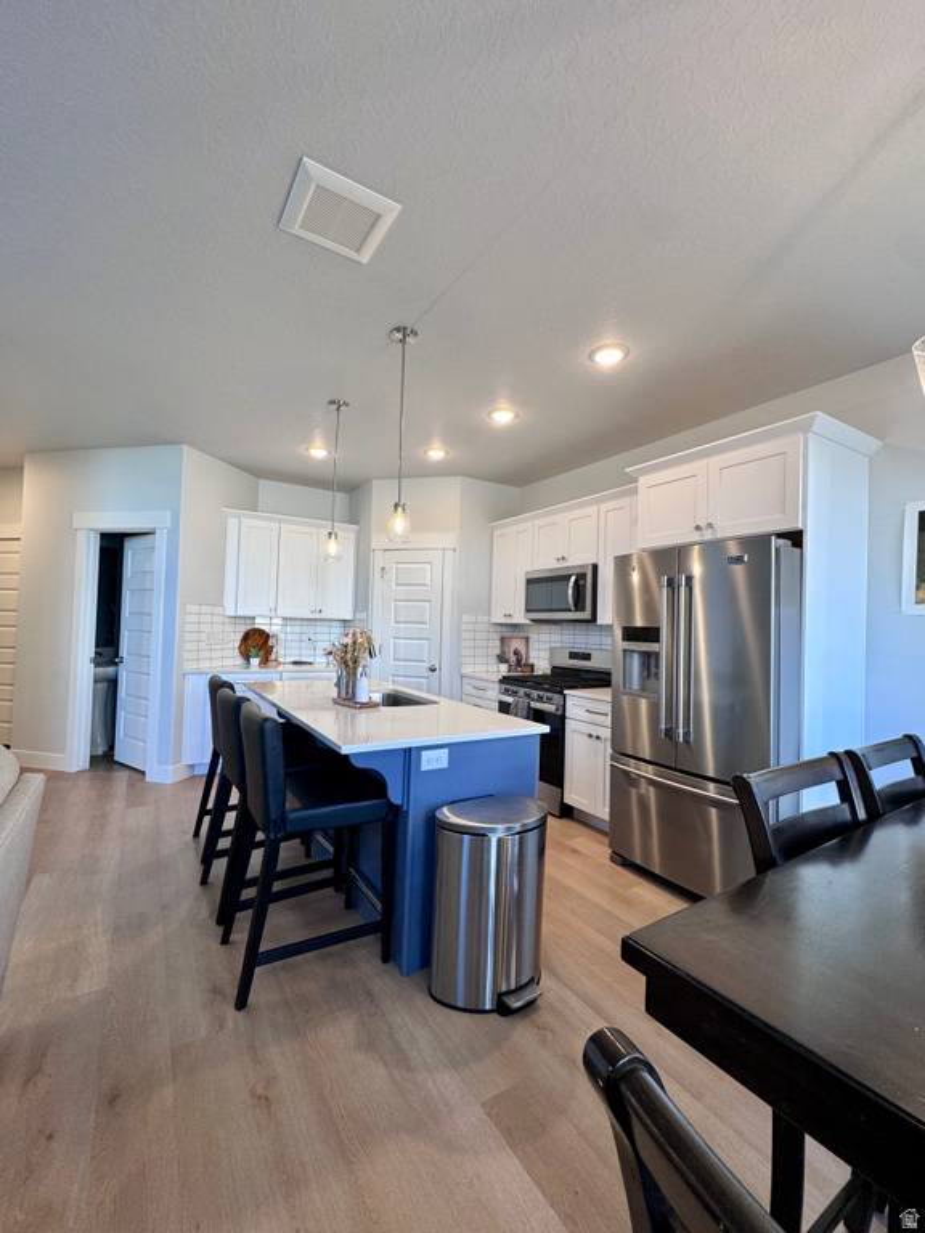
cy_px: 616
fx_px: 499
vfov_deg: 102.1
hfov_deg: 85.7
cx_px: 462
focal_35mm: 14
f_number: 2.2
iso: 100
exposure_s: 1/120
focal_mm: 2.22
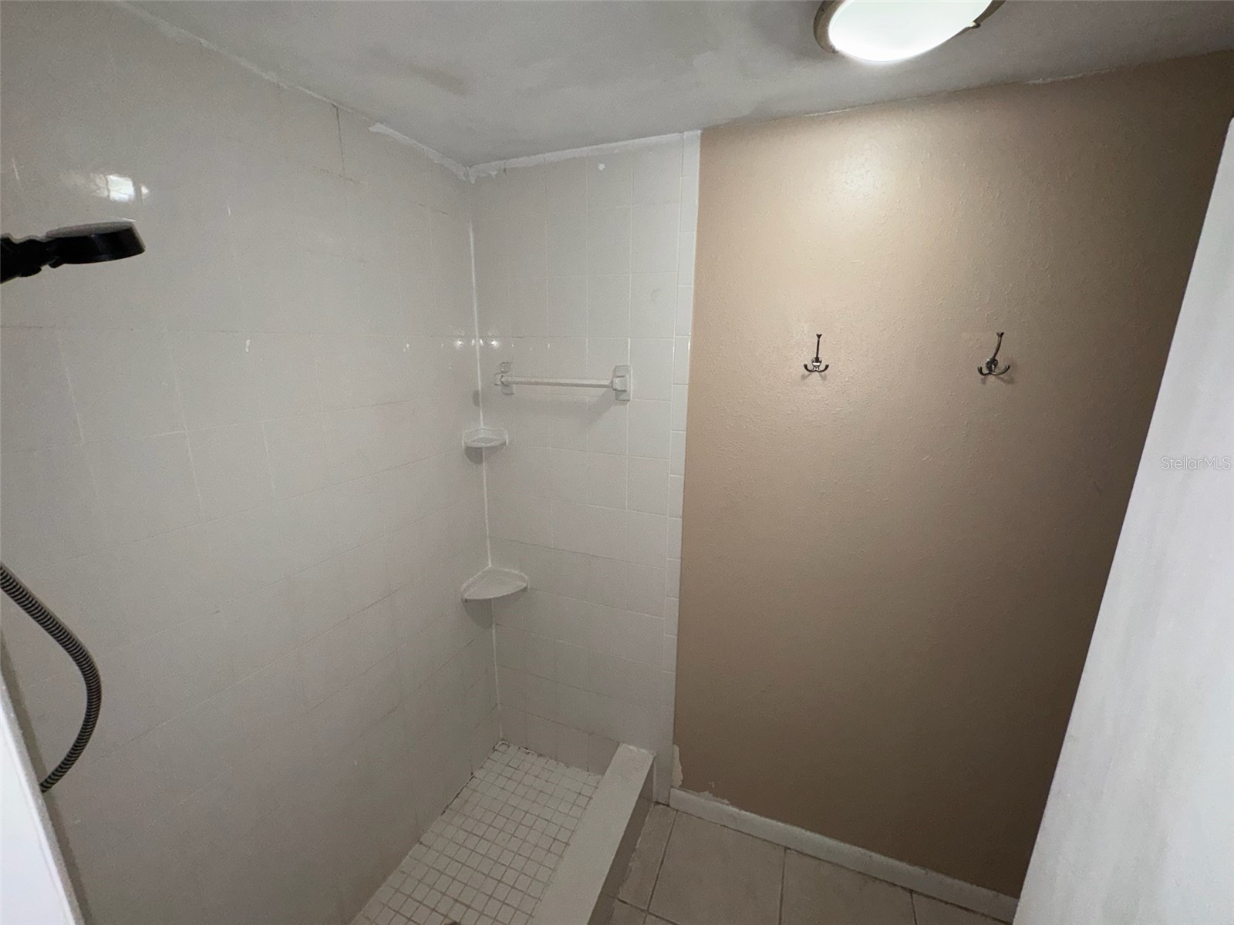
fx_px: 499
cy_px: 462
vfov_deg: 85.7
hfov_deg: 102.1
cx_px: 617
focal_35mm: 14
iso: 125
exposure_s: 1/60
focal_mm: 2.22
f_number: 2.2
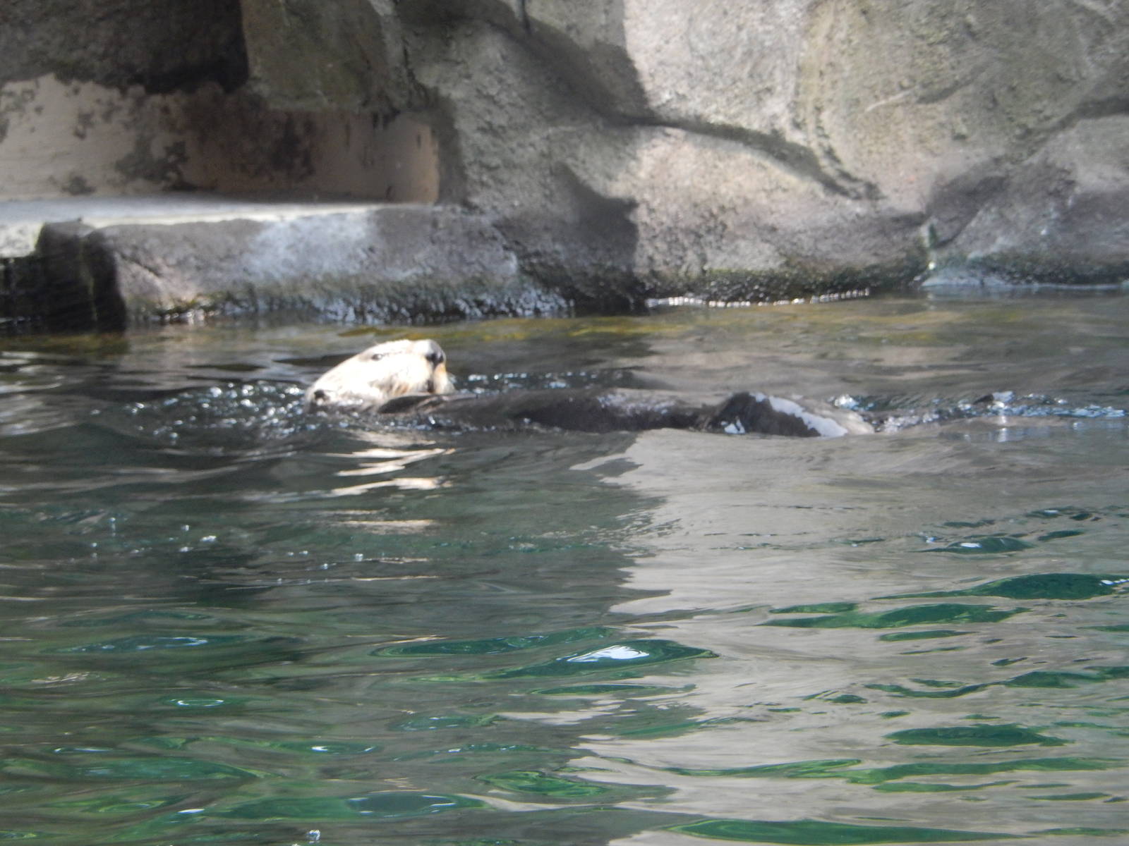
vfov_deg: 3.3
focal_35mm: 450
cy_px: 423
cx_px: 564
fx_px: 14677
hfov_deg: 4.4
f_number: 6.3
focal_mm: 81
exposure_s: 1/125
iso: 400
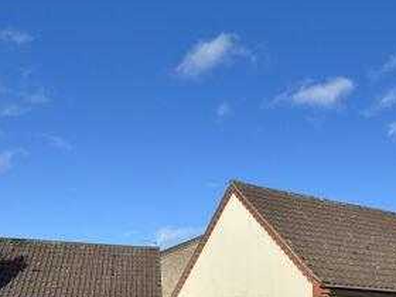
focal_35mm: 50
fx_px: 572
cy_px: 293
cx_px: 342
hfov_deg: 36.3
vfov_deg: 27.5
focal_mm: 6.86
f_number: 1.78
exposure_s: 1/4762
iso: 80
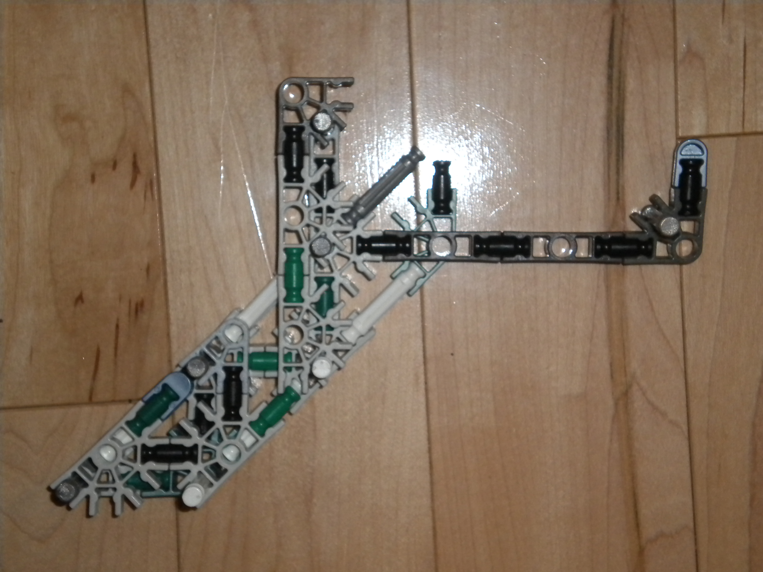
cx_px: 382
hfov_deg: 28.6
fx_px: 1499
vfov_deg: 21.6
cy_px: 286
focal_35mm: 68
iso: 400
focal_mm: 12.3
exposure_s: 1/60
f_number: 4.6
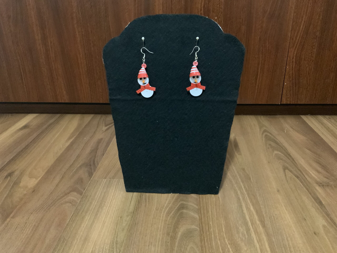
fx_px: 282
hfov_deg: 61.7
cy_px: 126
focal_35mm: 29
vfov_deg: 48.2
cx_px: 168
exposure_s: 1/20
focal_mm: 3
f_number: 1.8
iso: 640
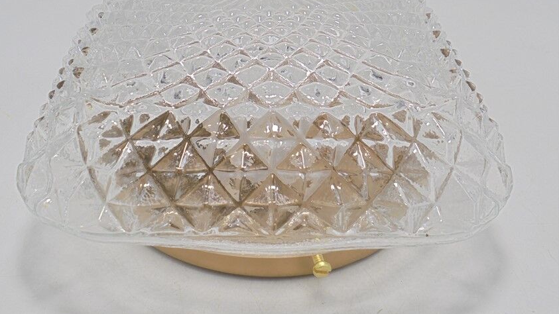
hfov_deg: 41.3
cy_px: 122
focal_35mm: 50
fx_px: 741
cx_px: 262
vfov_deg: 23.9
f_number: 4.5
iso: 100
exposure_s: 1/60
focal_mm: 7.8
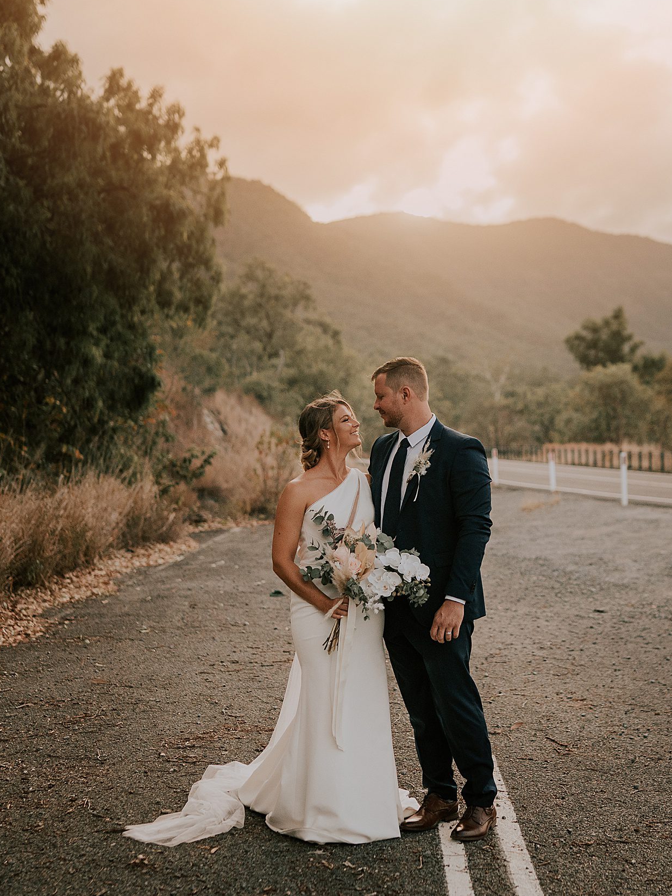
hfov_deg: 28.5
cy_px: 445
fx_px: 1320
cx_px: 423
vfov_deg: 37.5
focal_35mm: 51
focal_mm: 35
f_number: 1.8
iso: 800
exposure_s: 1/10000
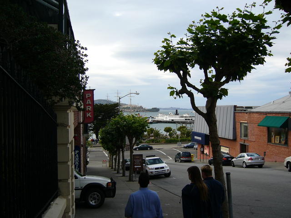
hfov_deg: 52.6
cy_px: 109
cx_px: 146
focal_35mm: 35
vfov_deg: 40.7
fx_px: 294
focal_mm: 5.8
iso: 50
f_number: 2.8
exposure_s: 1/320
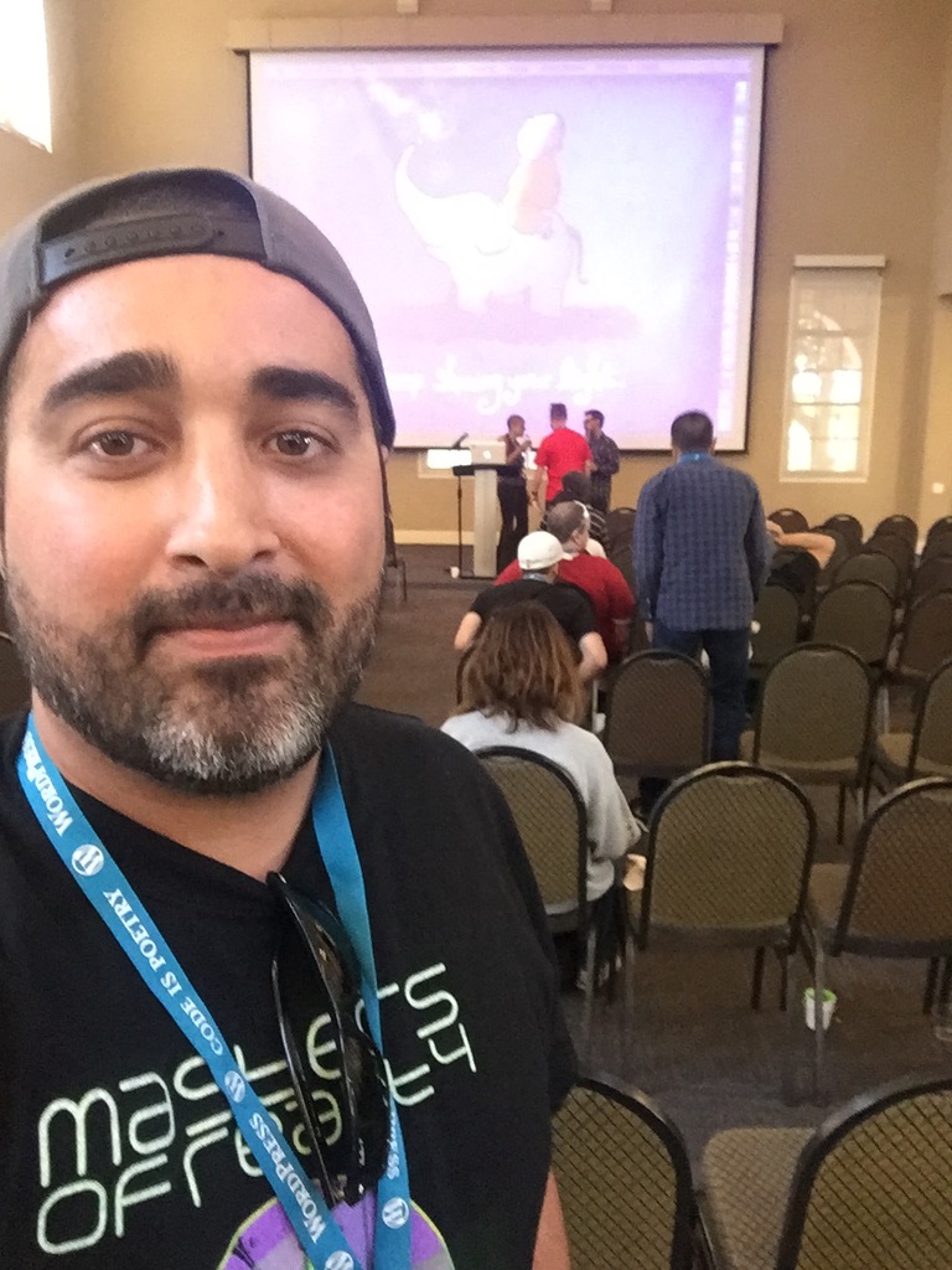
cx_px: 476
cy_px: 635
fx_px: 1137
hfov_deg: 45.4
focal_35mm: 31
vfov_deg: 58.4
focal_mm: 2.65
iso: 320
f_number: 2.2
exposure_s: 1/30
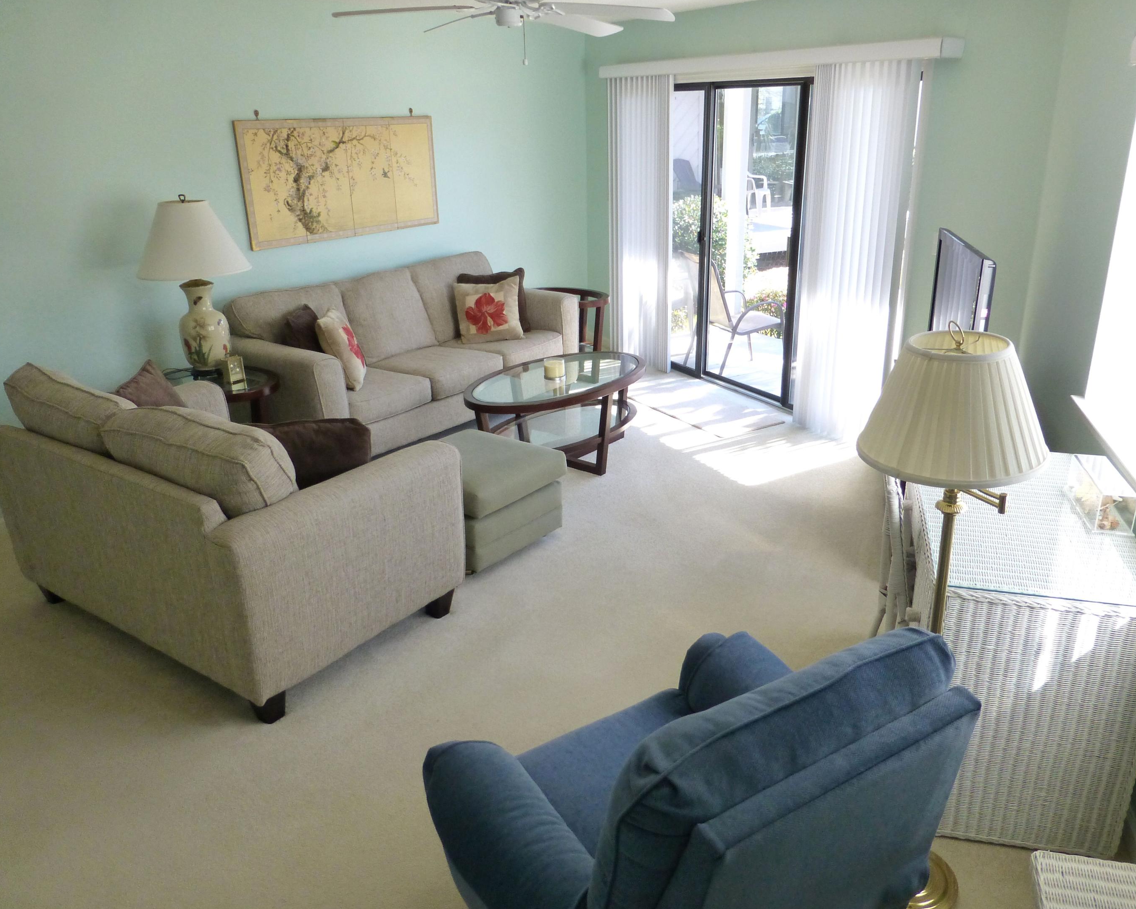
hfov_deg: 65.9
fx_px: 874
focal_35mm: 26
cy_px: 463
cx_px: 613
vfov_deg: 54.9
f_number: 3.3
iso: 400
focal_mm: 4.3
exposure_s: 1/160
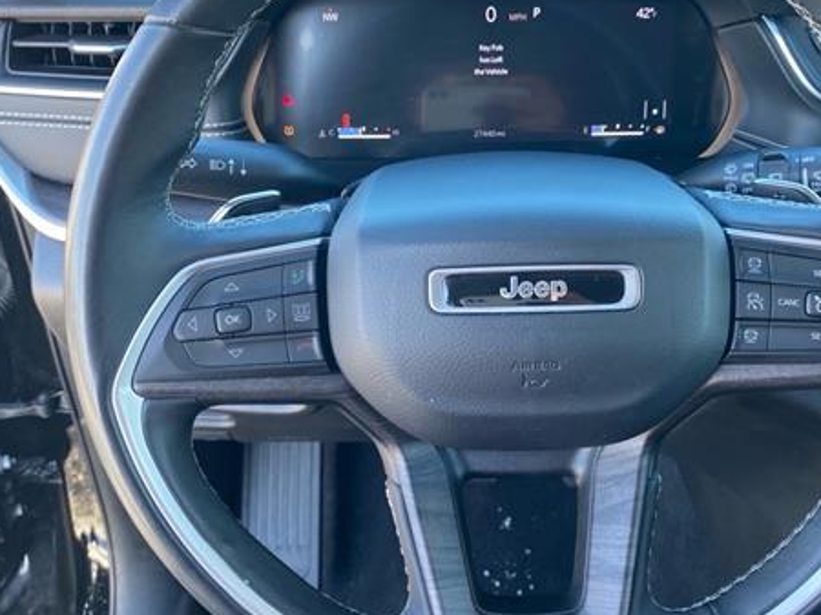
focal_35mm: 37
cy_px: 270
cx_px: 458
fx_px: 877
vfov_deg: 38.6
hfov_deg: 50.1
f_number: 1.8
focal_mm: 4.25
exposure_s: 1/121
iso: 125
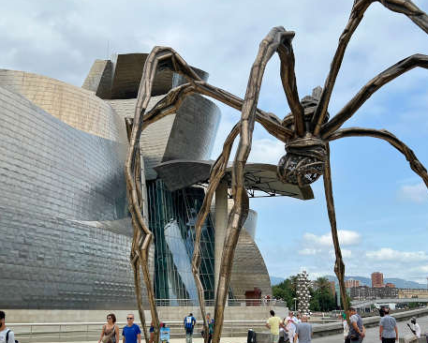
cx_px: 225
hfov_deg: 44.8
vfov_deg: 36.4
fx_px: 520
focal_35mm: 41
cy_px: 195
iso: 50
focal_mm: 5.7
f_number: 1.5
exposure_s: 1/4831
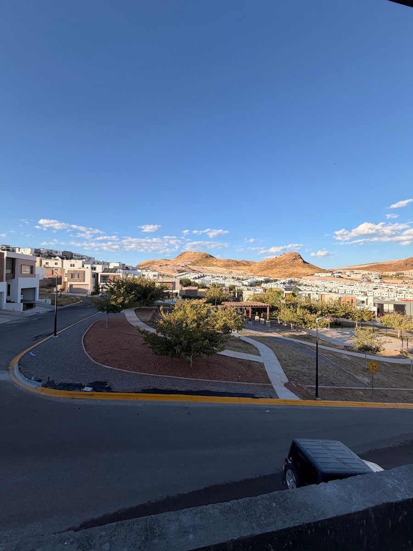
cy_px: 276
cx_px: 206
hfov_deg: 85.7
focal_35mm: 14
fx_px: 223
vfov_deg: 102.1
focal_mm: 2.22
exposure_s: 1/770
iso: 32
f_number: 2.2
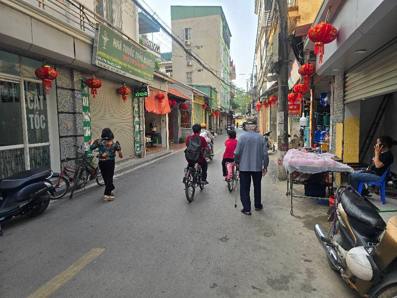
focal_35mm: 23
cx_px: 198
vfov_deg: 58.9
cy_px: 149
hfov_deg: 73.9
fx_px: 264
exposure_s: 1/271
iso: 12
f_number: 1.7
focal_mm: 6.3
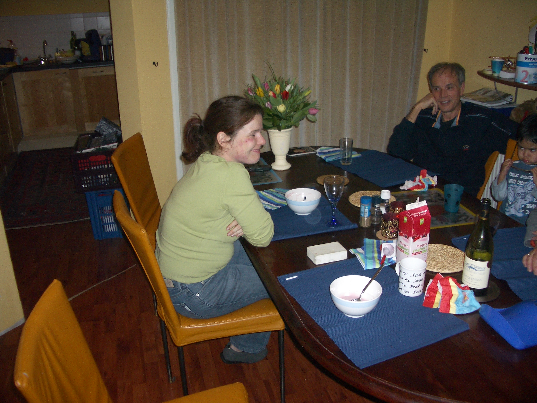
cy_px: 202
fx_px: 543
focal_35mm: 35
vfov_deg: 40.7
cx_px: 268
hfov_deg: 52.6
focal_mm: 5.8
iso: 100
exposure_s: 1/60
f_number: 2.6
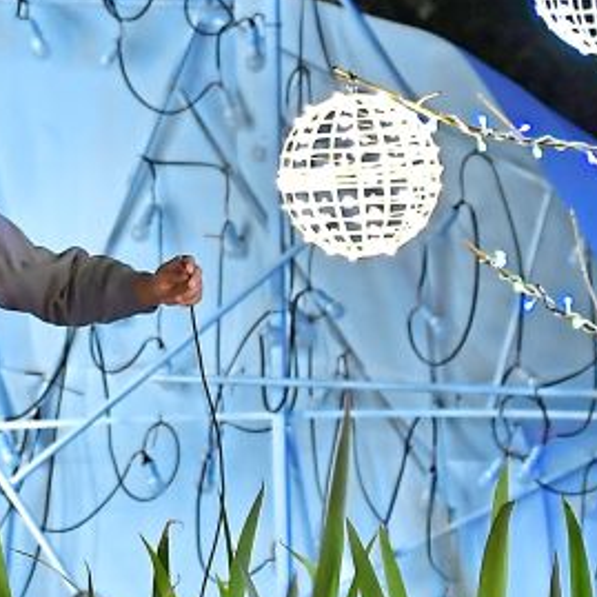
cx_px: -91
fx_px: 5971
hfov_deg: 5.7
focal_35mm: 306
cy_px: 368
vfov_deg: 5.7
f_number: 2.8
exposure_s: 1/125
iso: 800
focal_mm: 52
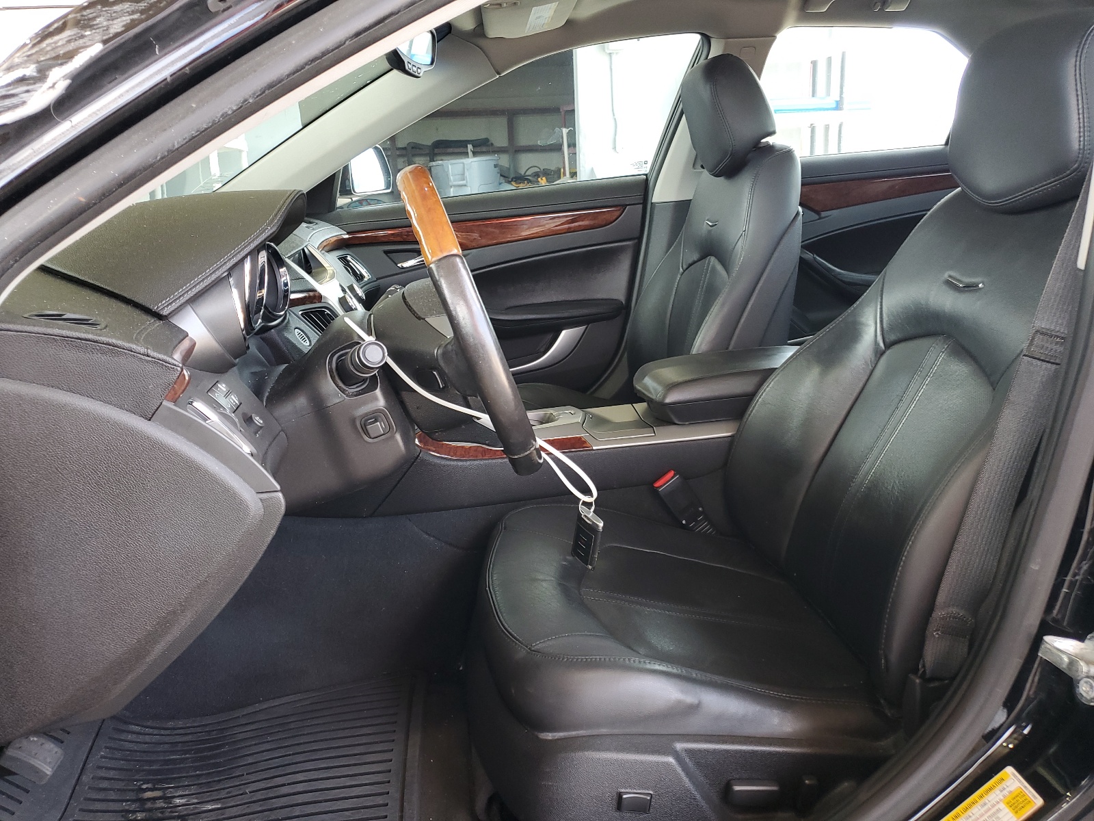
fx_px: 822
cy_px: 410
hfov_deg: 67.3
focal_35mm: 26
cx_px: 547
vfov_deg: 53.1
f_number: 1.5
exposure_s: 1/120
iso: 75
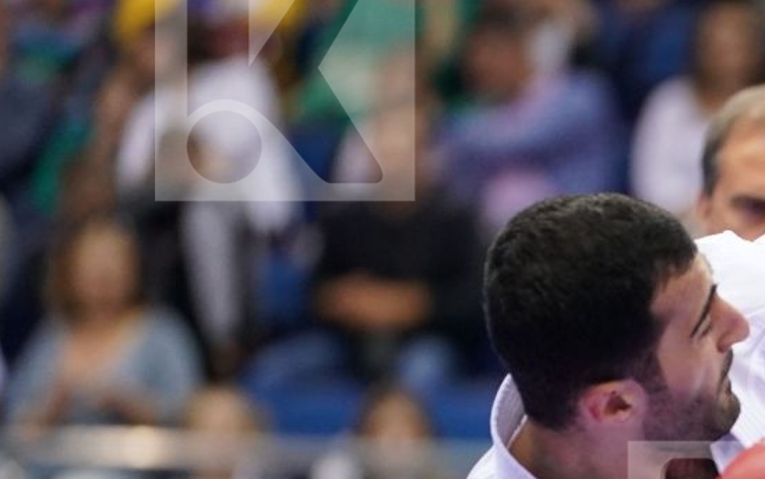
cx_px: 1231
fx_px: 13954
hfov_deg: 3.1
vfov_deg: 2.0
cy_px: 568
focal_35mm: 669
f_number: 2.8
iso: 2000
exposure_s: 1/1000
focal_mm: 200
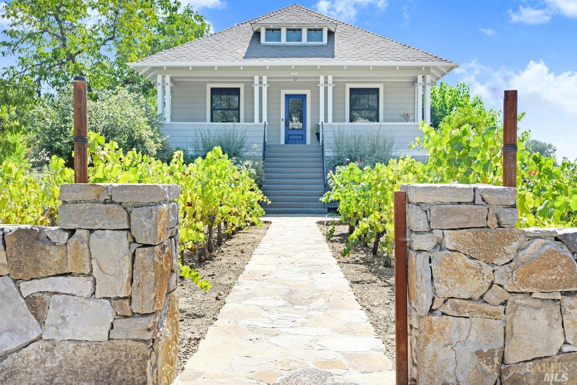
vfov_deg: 36.9
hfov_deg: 53.1
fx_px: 577
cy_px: 192
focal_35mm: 36
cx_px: 288
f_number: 8
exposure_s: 1/250
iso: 100
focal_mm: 24
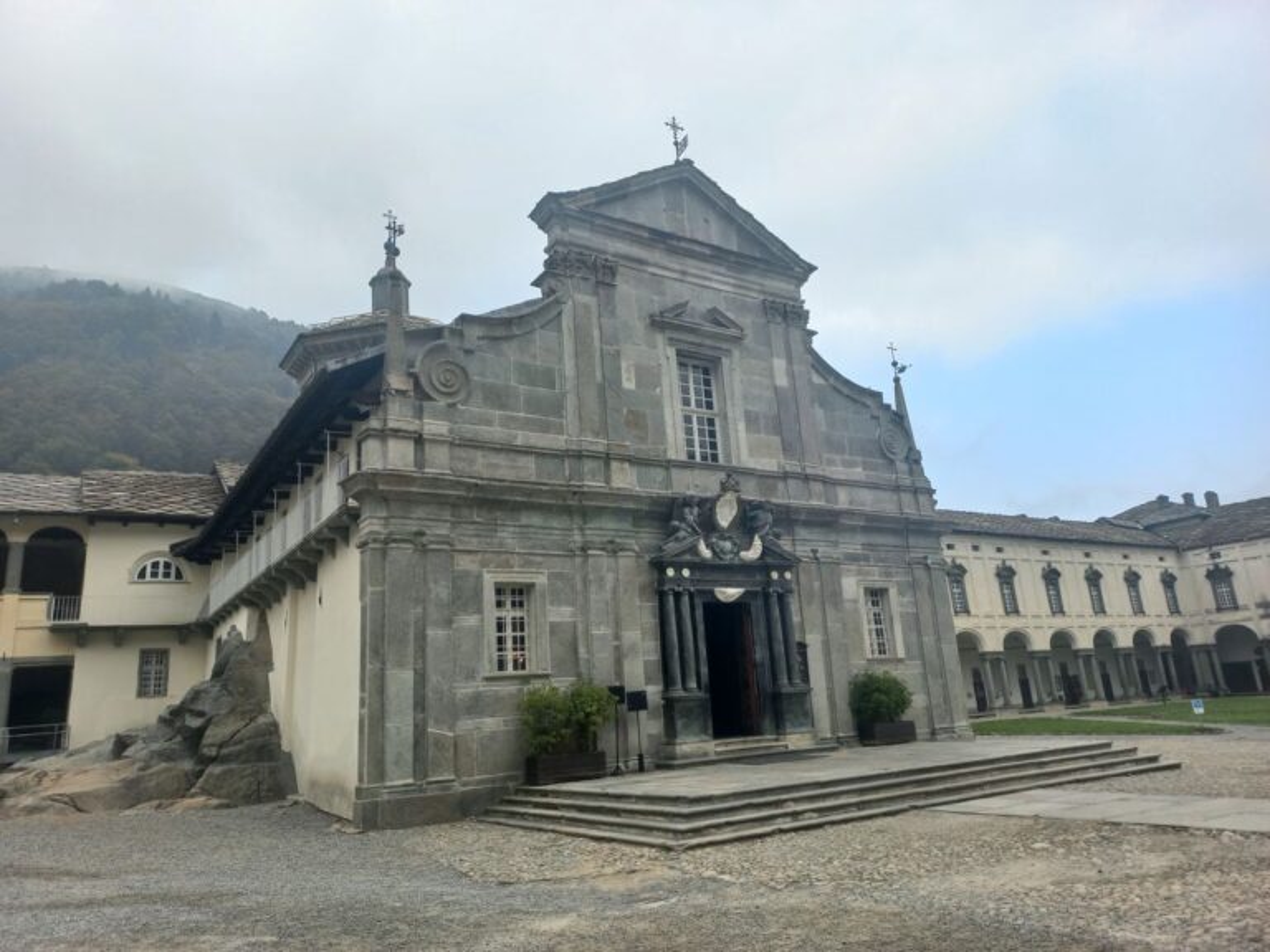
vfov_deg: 54.9
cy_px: 476
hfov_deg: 69.4
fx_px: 917
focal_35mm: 25
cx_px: 635
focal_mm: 4.6
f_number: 1.8
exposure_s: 1/257
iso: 25
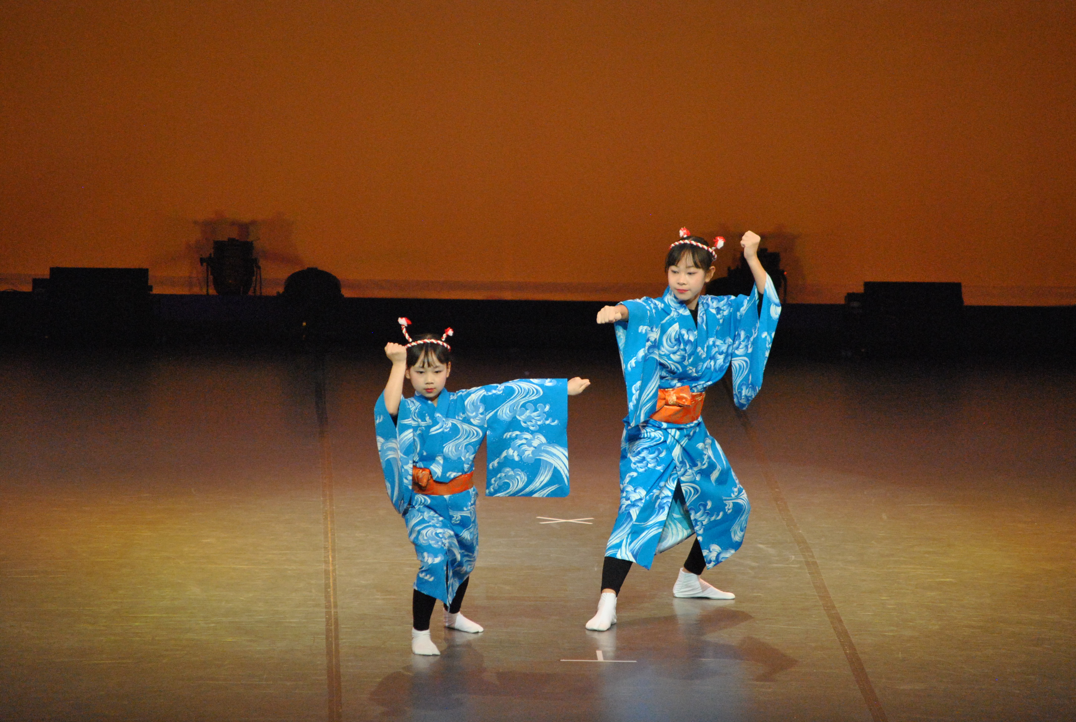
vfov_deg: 5.3
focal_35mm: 262
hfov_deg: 7.8
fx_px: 7862
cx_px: 538
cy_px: 361
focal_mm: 175
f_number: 5.3
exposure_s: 1/500
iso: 1400
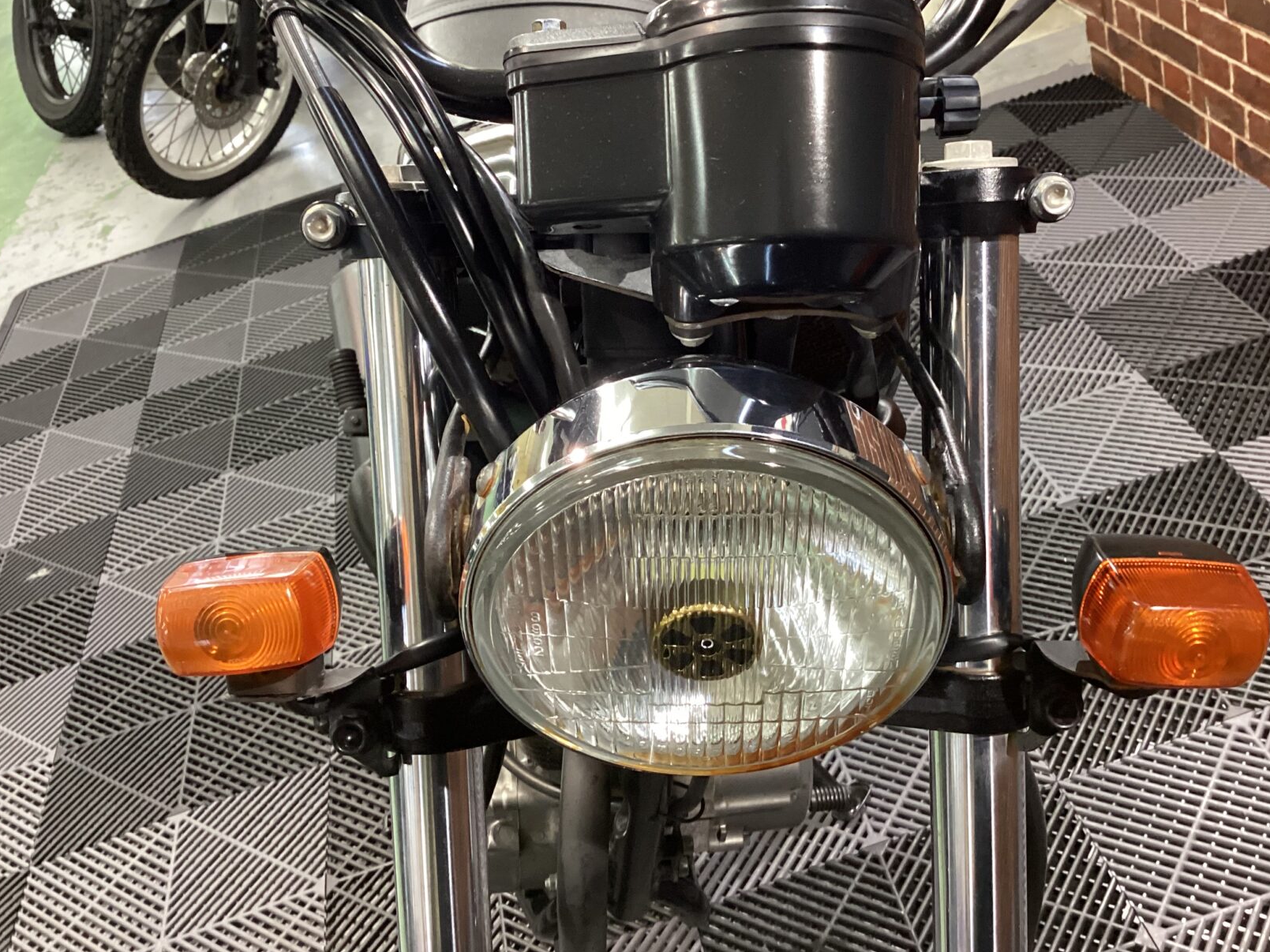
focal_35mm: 37
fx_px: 1357
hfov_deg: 50.1
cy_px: 424
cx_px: 661
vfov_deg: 38.6
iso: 320
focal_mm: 3.3
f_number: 2.4
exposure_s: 1/40
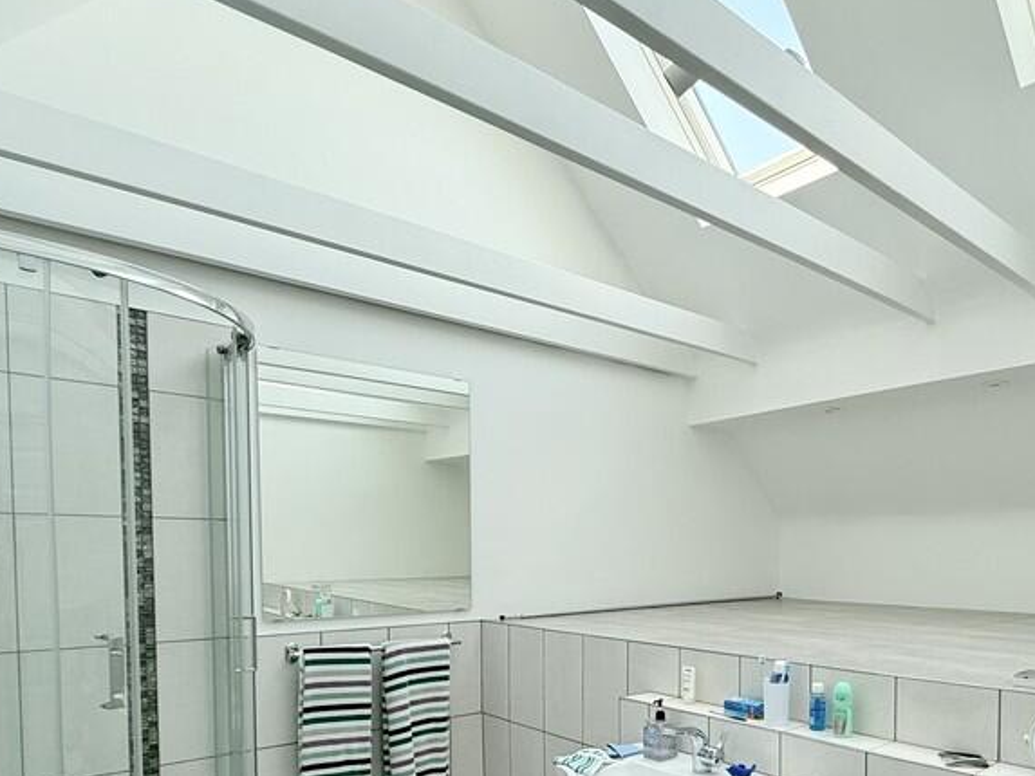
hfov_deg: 67.4
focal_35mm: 25
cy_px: 585
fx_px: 748
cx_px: 695
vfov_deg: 52.4
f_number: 2.2
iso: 50
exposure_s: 1/99
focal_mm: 2.22
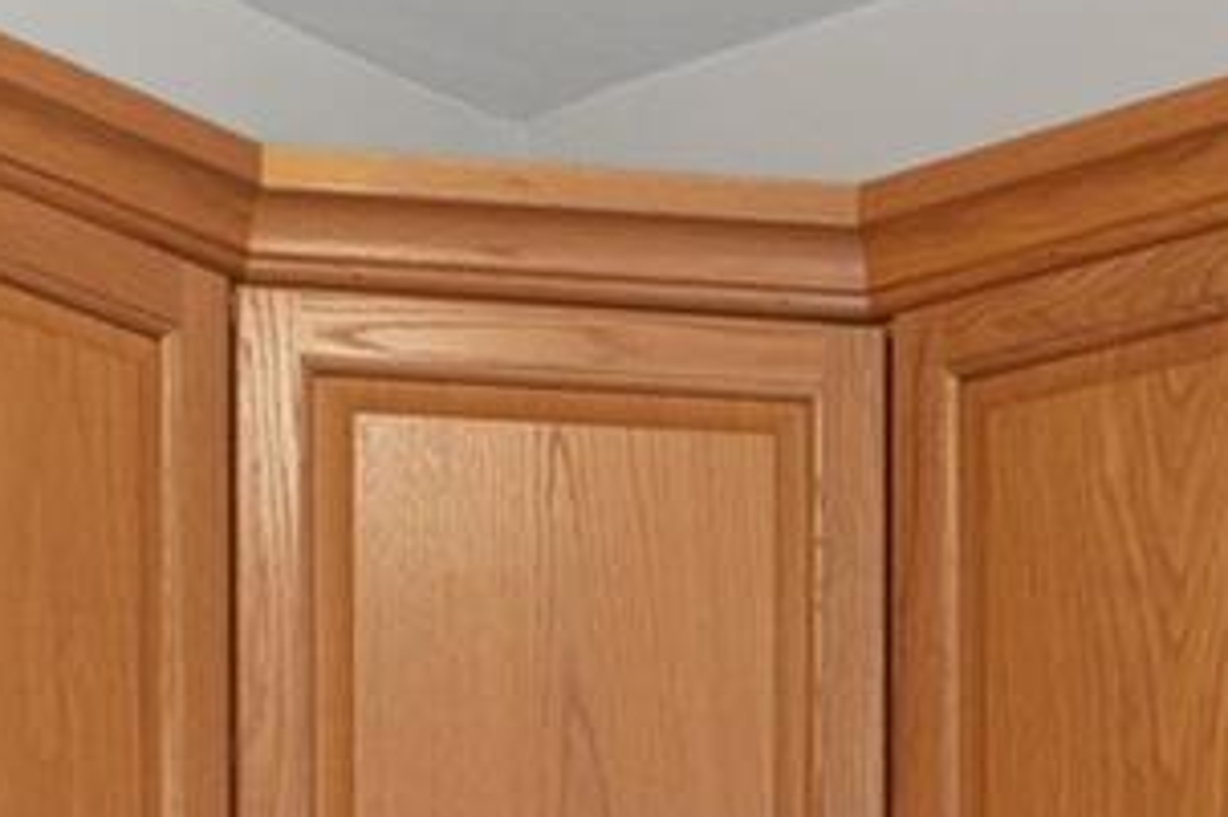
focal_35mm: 95
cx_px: 951
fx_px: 3239
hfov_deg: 21.3
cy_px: 1486
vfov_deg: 13.0
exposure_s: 1
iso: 100
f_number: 10
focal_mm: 14
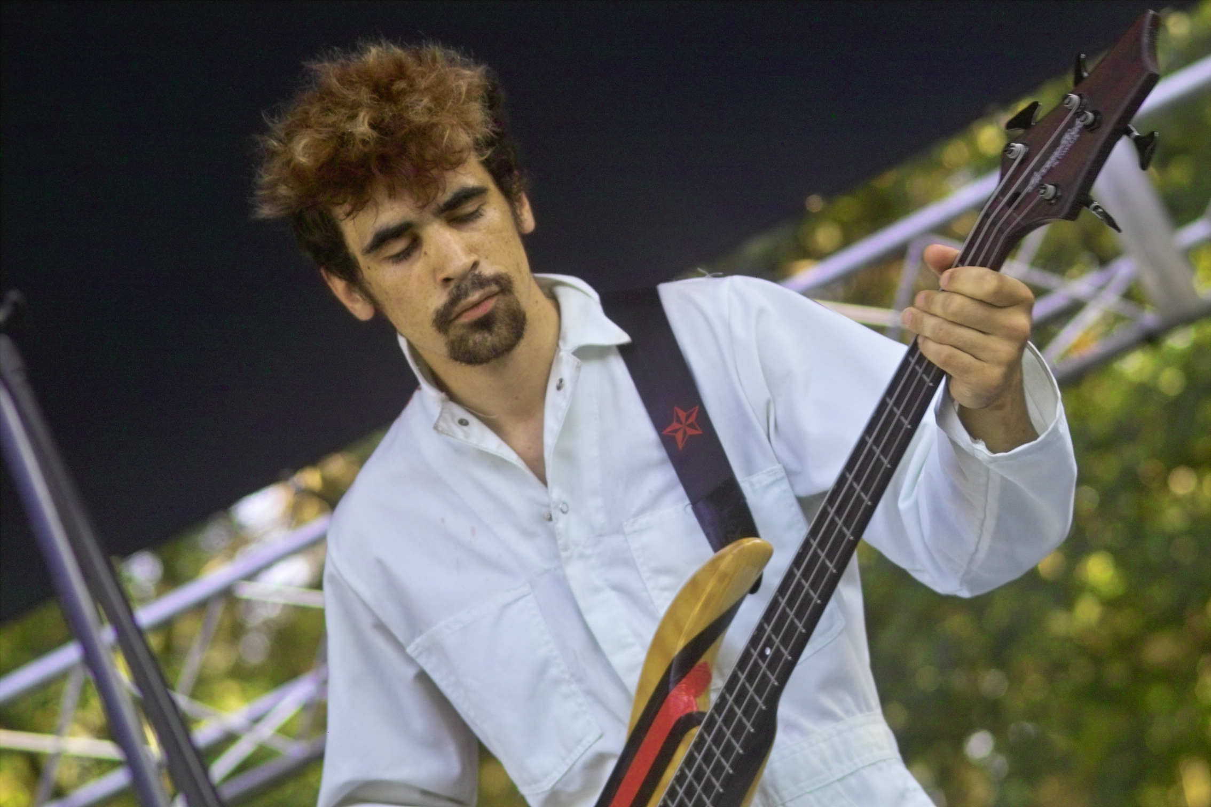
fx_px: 6021
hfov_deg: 11.5
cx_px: 606
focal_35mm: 179
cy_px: 404
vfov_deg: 7.7
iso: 200
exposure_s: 1/180
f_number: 4
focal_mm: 105
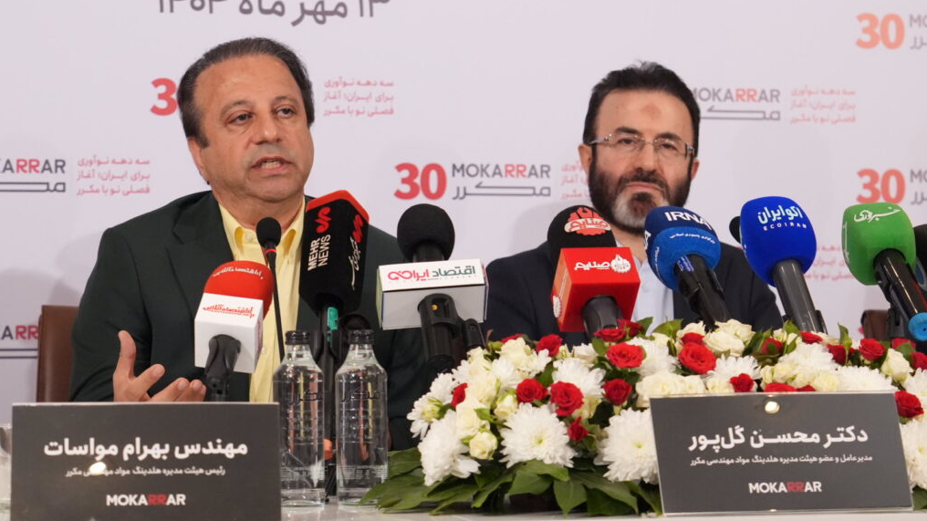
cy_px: 220
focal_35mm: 112
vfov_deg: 10.8
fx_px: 2752
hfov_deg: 19.1
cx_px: 464
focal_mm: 71
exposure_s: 1/800
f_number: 5.6
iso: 6400
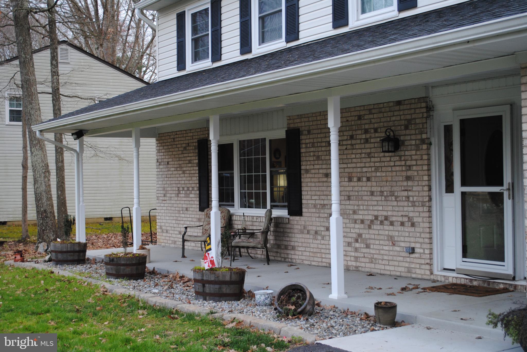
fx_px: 769
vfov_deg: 25.8
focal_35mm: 52
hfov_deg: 37.8
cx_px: 264
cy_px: 176
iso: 280
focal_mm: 35
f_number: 5
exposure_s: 1/30
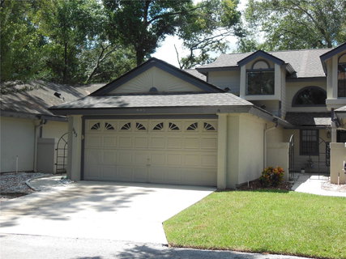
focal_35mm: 45
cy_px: 130
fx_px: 450
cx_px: 173
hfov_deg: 42.1
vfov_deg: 32.2
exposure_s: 1/400
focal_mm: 8
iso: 125
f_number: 4.4
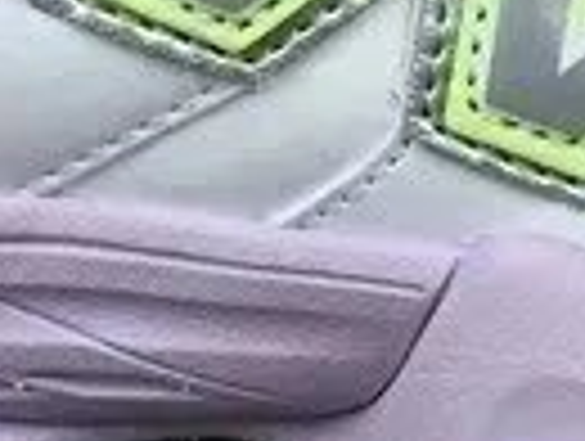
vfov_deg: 7.0
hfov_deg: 9.2
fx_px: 3623
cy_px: 371
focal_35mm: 214
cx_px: 468
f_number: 2.4
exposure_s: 1/409
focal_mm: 3.3
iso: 25
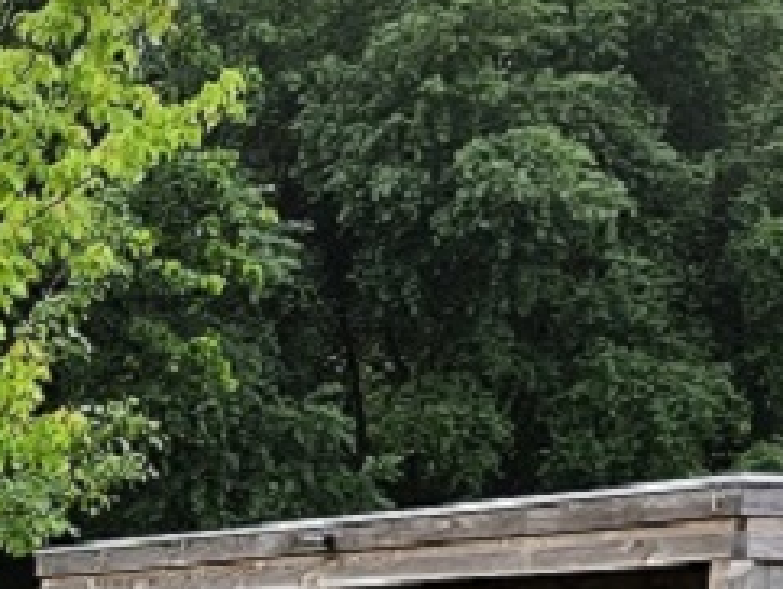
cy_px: 1097
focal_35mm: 114
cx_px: -592
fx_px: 2581
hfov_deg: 15.1
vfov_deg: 11.9
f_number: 1.8
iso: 25
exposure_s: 1/219
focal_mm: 5.4
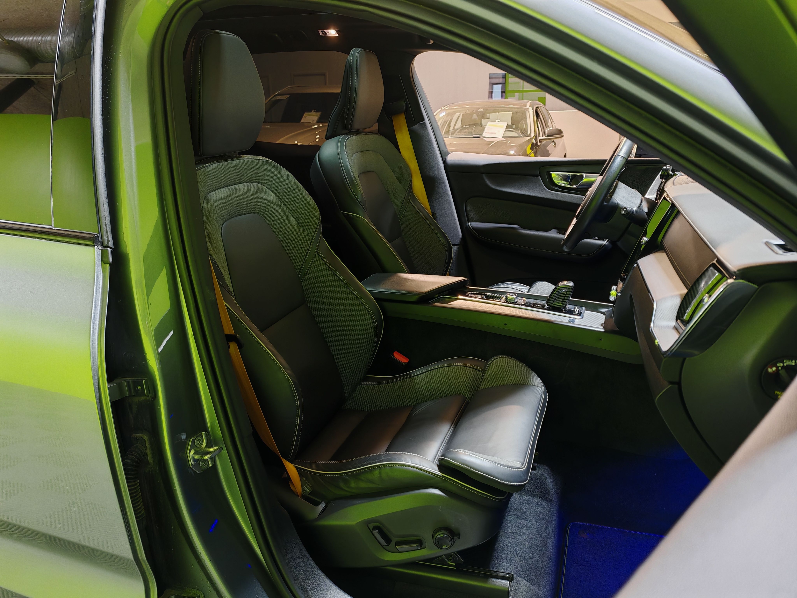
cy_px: 299
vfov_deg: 51.4
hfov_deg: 65.3
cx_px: 398
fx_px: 622
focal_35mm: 27
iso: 80
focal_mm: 6.83
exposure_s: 1/33
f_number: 1.4
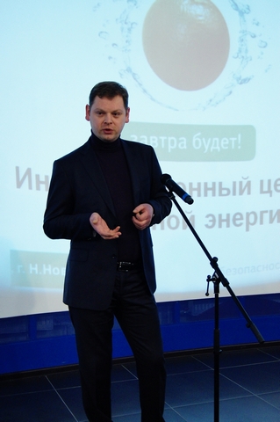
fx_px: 614
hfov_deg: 25.7
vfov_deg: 37.9
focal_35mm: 52
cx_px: 140
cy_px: 211
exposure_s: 1/30
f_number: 4.5
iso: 1600
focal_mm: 35
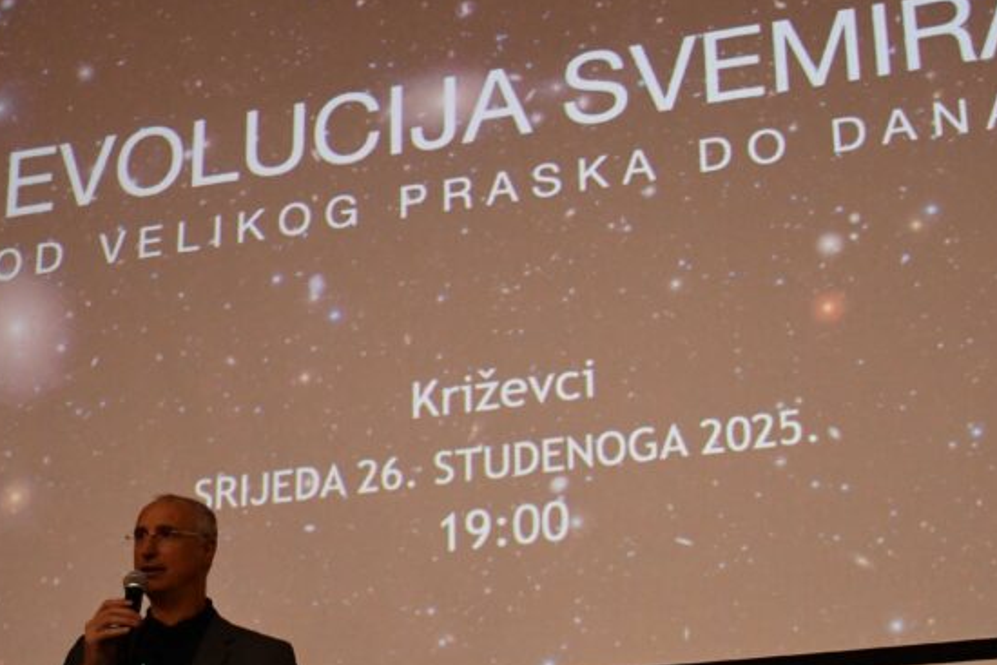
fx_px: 1856
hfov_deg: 30.0
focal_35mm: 67
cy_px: 456
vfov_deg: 20.2
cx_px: 555
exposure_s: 1/125
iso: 3200
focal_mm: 24
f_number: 3.8
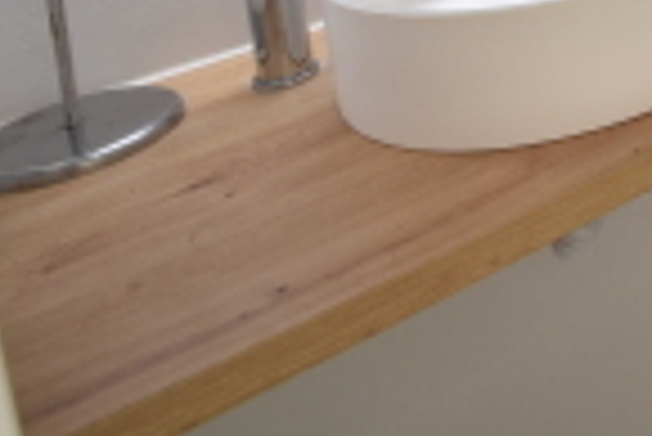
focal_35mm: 53
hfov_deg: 26.0
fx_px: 961
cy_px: -312
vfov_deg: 19.9
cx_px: 1012
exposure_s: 1/13
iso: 100
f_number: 7.1
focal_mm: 10
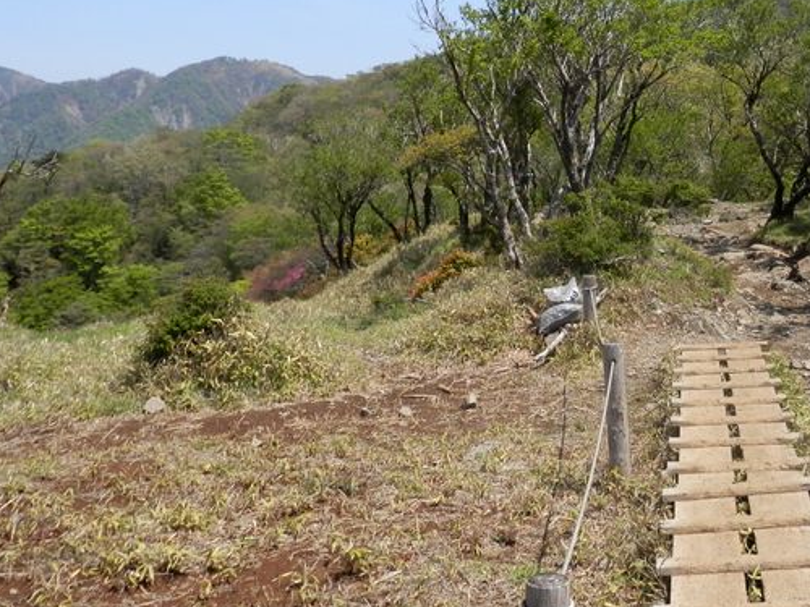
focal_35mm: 48
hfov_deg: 38.8
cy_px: 193
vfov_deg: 30.0
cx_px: 590
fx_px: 1123
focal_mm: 5.5
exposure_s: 1/125
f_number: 9.4
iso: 80
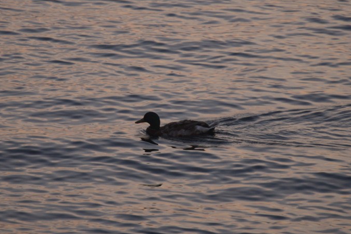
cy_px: 96
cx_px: 155
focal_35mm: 481
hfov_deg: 4.3
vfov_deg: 2.9
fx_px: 4688
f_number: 5.6
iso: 800
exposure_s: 1/160
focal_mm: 200
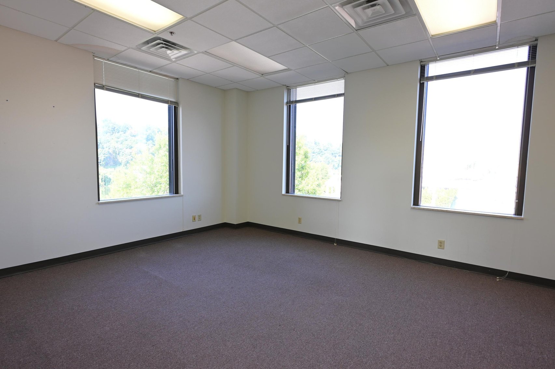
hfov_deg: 90.0
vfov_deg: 67.3
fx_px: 277
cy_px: 184
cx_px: 278
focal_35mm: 18
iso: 100
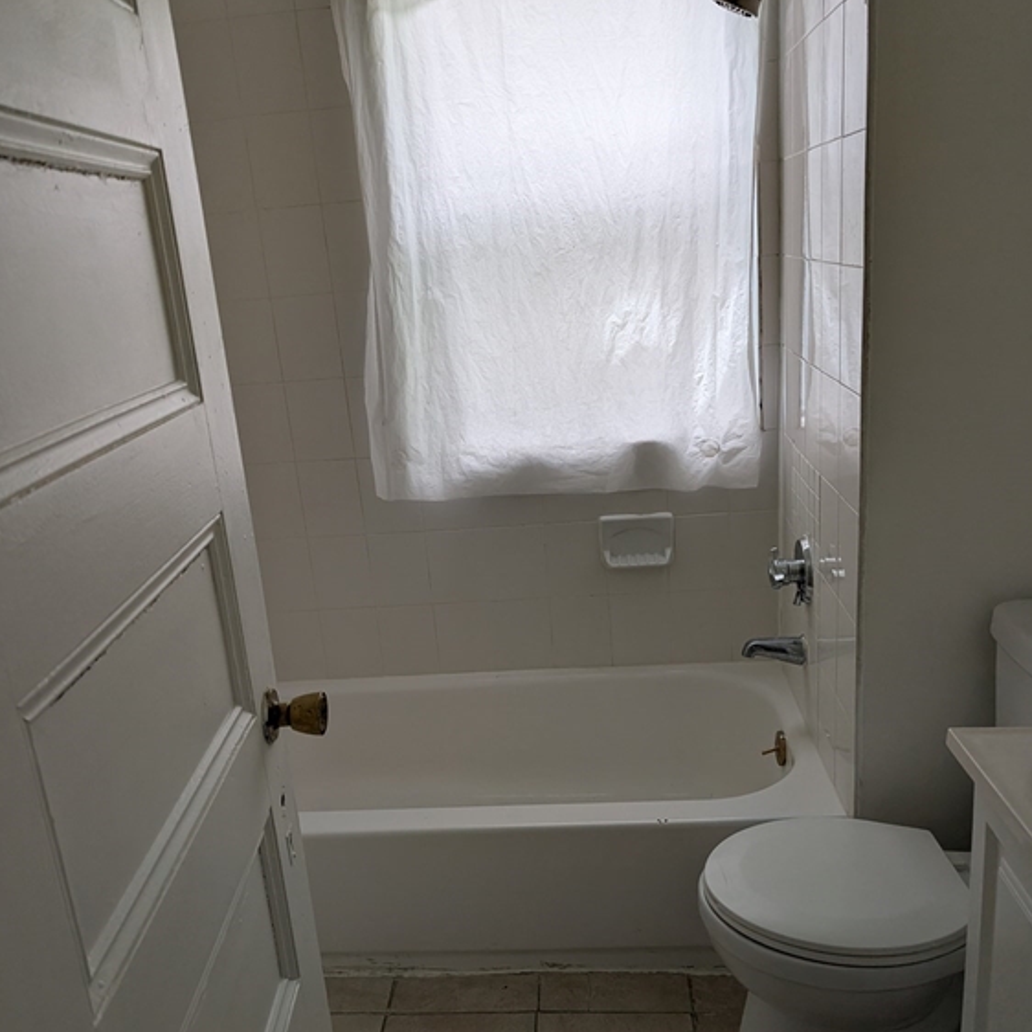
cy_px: 577
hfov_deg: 55.6
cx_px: 509
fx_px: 978
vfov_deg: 55.5
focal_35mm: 29
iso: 139
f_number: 1.68
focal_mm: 6.9
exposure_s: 1/286
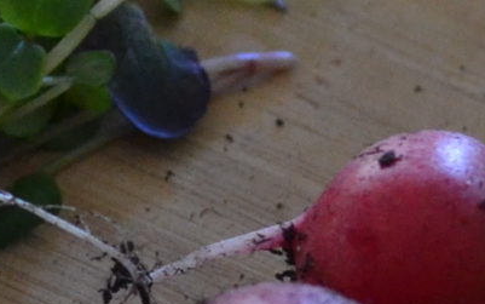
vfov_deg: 4.2
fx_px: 4126
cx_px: -36
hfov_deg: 6.7
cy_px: 55
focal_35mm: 312
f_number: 4.8
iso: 1250
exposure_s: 1/60
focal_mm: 32
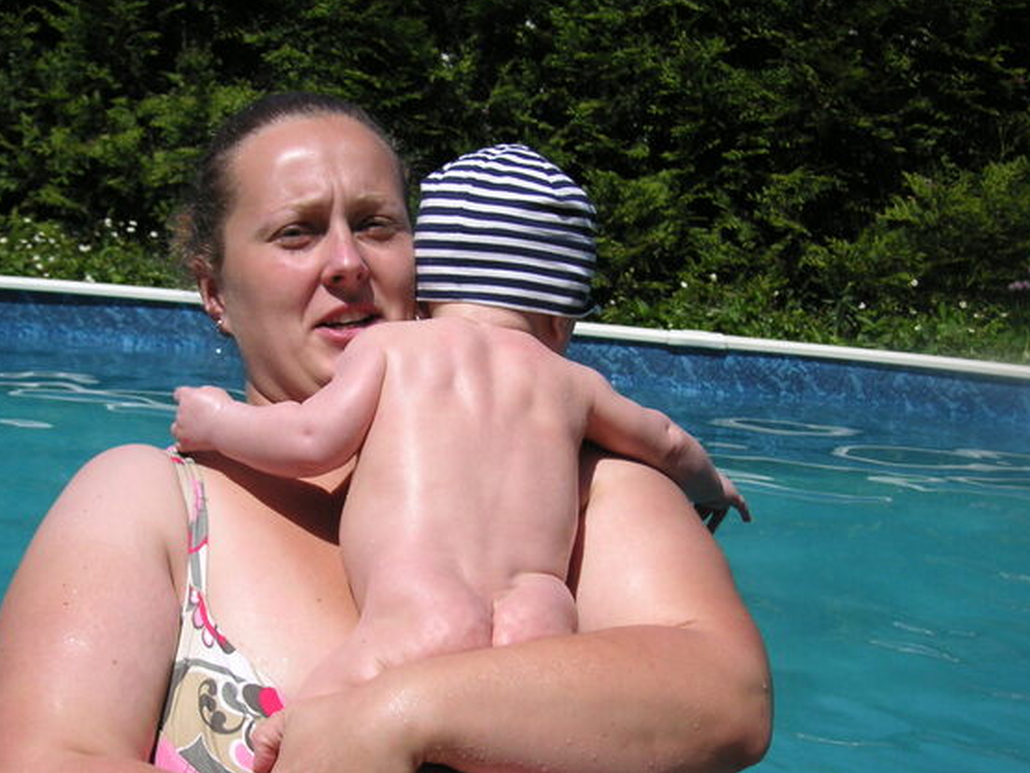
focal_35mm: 59
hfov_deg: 32.5
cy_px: 502
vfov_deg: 24.7
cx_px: 374
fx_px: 1756
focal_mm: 6.9
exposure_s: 1/350
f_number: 8
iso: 50
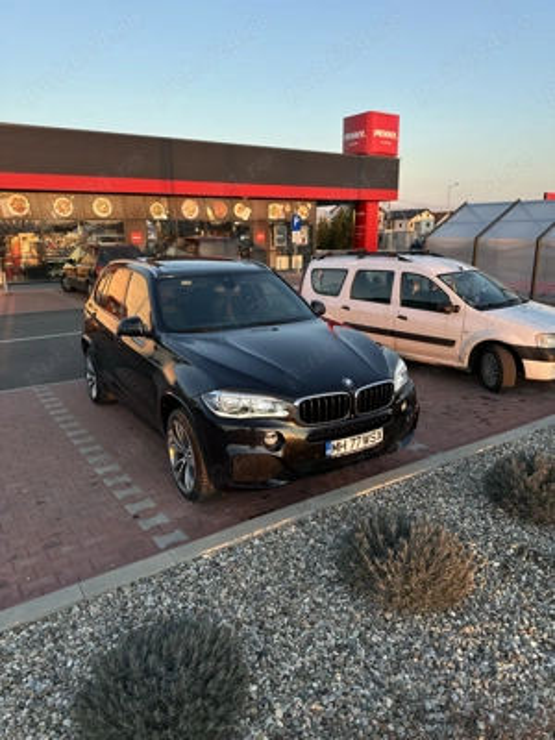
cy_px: 370
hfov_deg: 56.8
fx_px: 513
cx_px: 278
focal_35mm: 24
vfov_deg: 71.6
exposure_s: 1/241
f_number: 1.78
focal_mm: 6.86
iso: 80
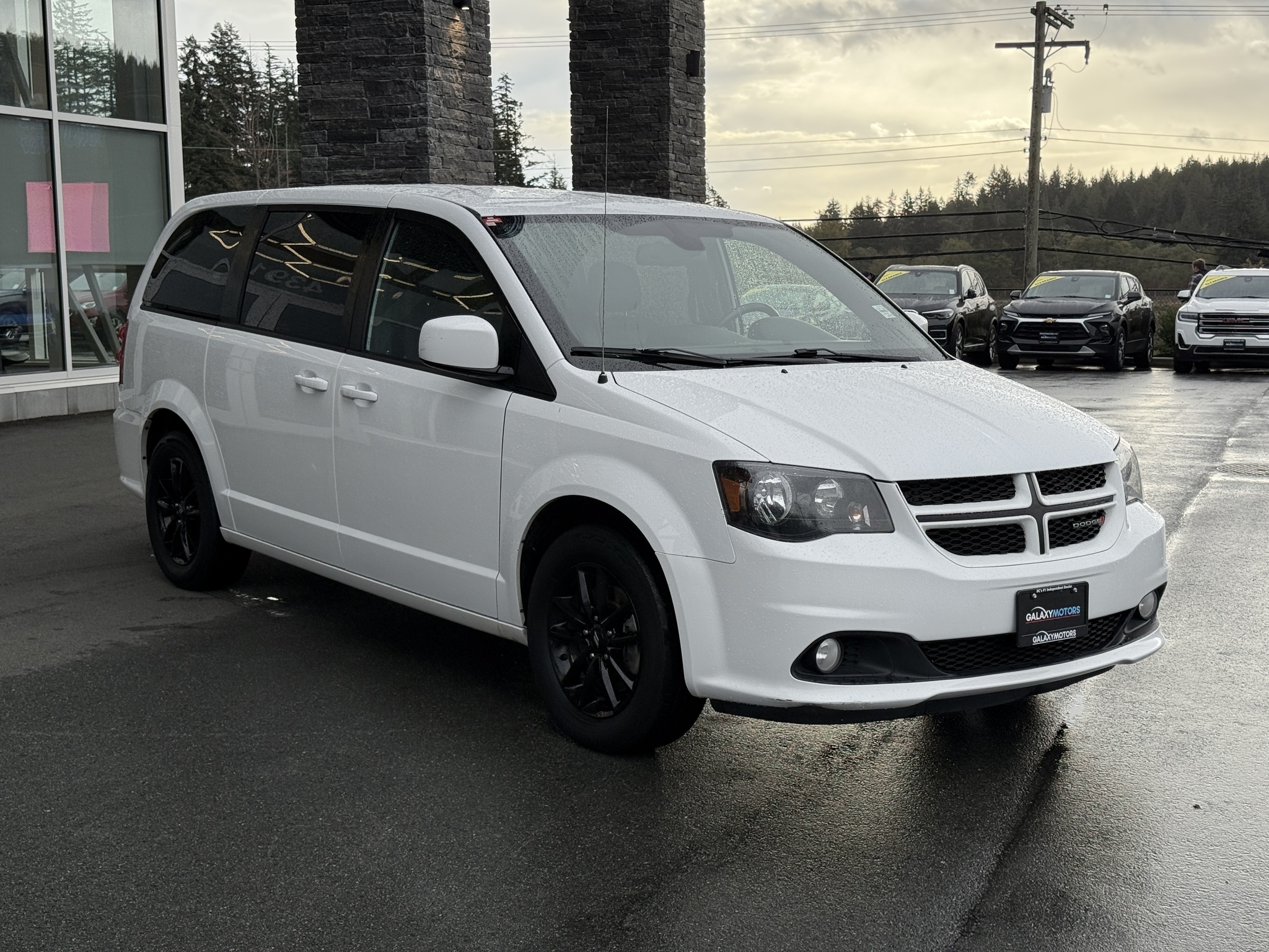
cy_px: 476
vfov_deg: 30.3
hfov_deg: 39.7
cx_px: 634
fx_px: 1760
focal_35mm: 48
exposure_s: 1/1013
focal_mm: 6.76
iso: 64
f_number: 1.78
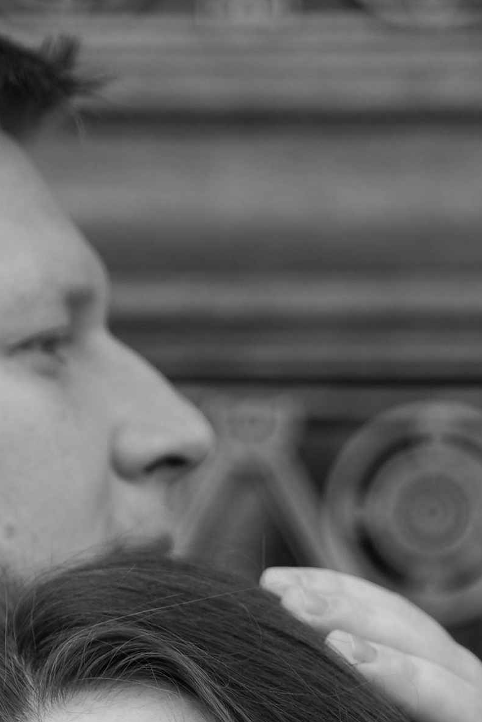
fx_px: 3655
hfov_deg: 7.5
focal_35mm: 182
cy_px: 944
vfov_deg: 11.0
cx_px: 180
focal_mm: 56
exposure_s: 1/1250
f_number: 2.8
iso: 100
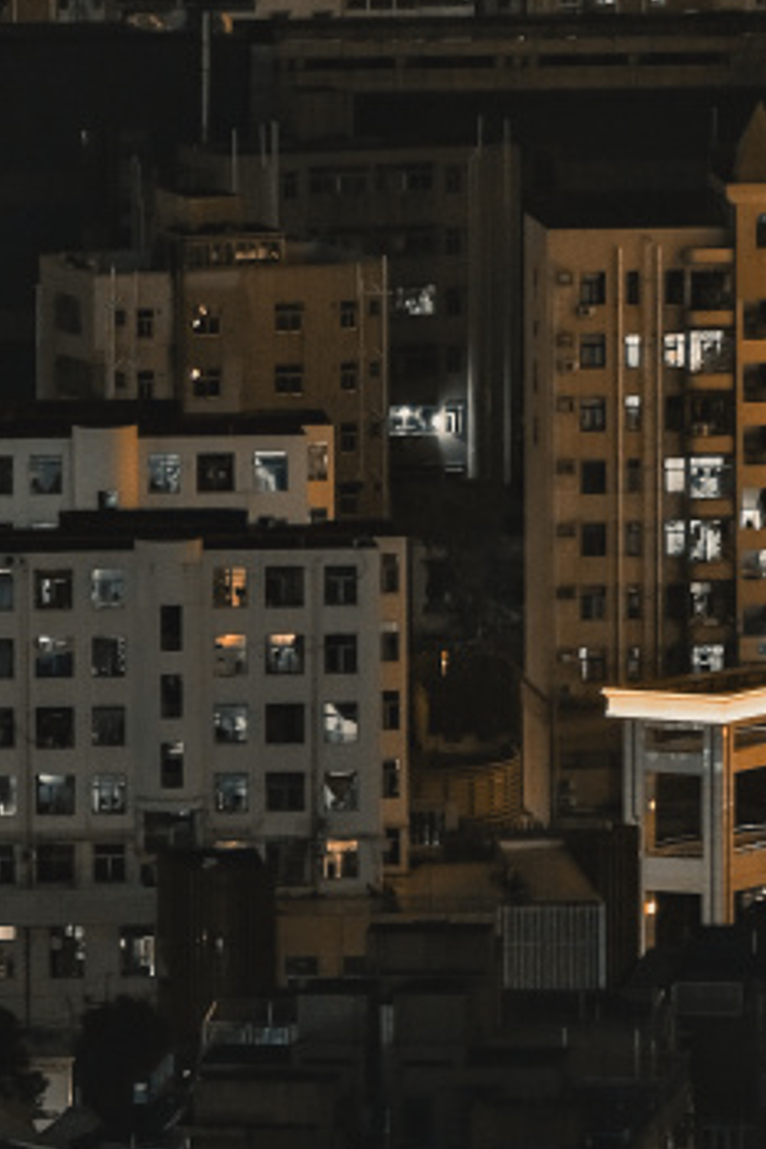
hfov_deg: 1.9
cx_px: 1205
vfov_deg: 2.9
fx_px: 22882
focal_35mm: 717
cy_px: 295
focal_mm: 140
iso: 640
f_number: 2.8
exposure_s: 1/10
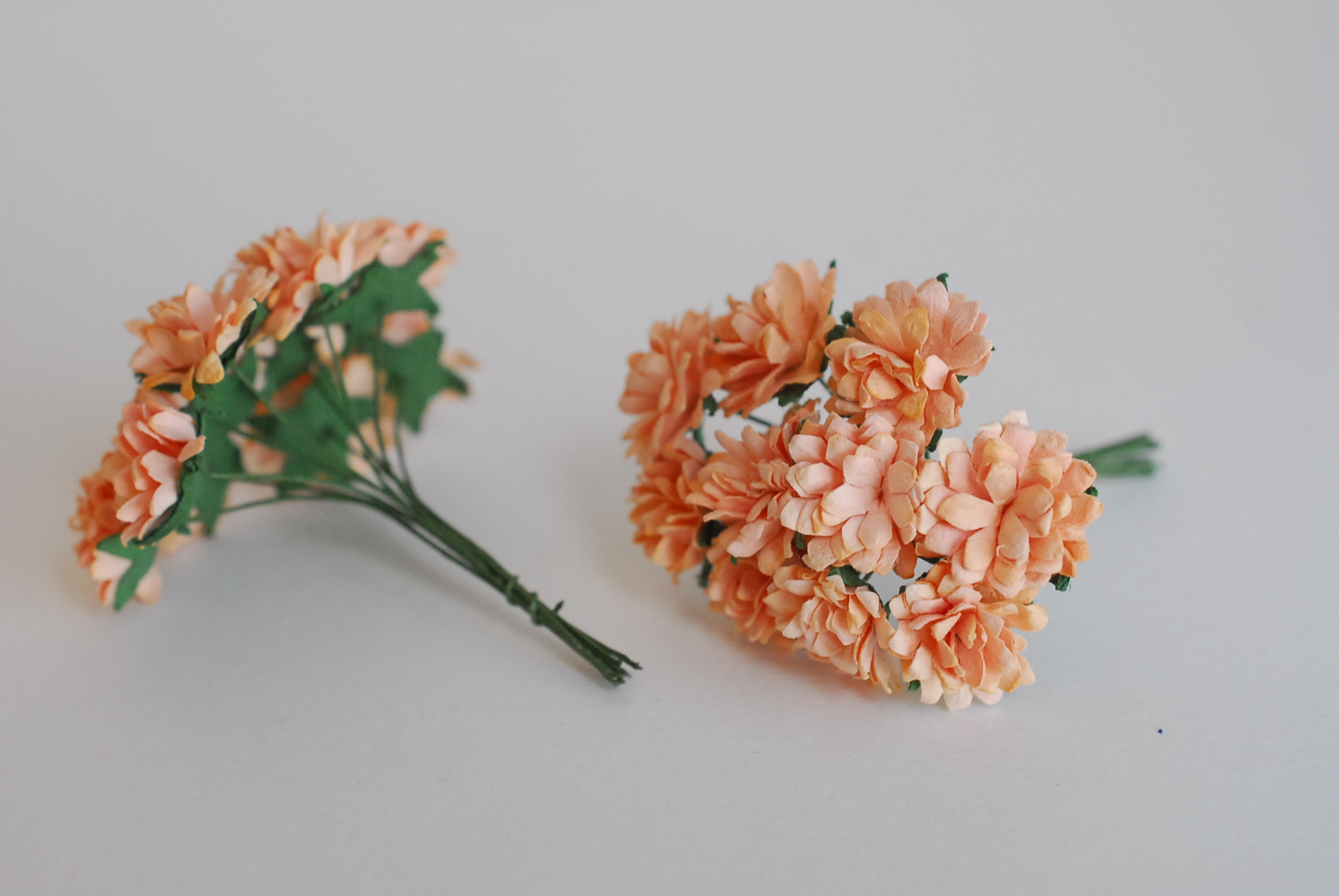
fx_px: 2234
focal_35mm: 60
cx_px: 670
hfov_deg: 33.4
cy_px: 448
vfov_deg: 22.7
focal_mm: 40
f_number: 5.6
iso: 640
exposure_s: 1/160
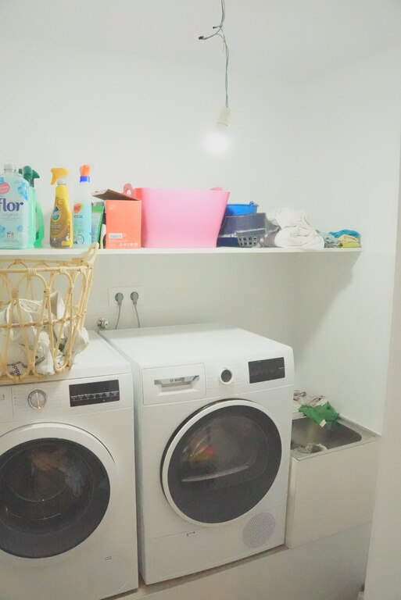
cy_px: 300
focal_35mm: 27
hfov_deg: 48.0
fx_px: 450
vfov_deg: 67.4
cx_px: 200
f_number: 9
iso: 32000
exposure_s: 1/500
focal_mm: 18
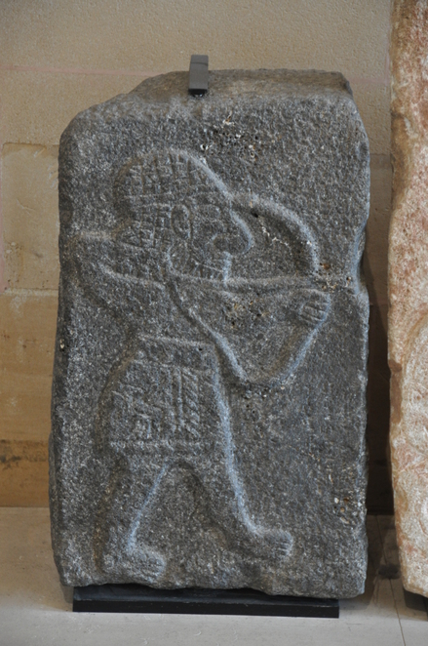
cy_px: 323
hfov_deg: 10.1
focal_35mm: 135
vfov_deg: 15.2
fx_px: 2416
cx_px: 214
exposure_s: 1/30
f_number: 5.3
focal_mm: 90
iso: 800
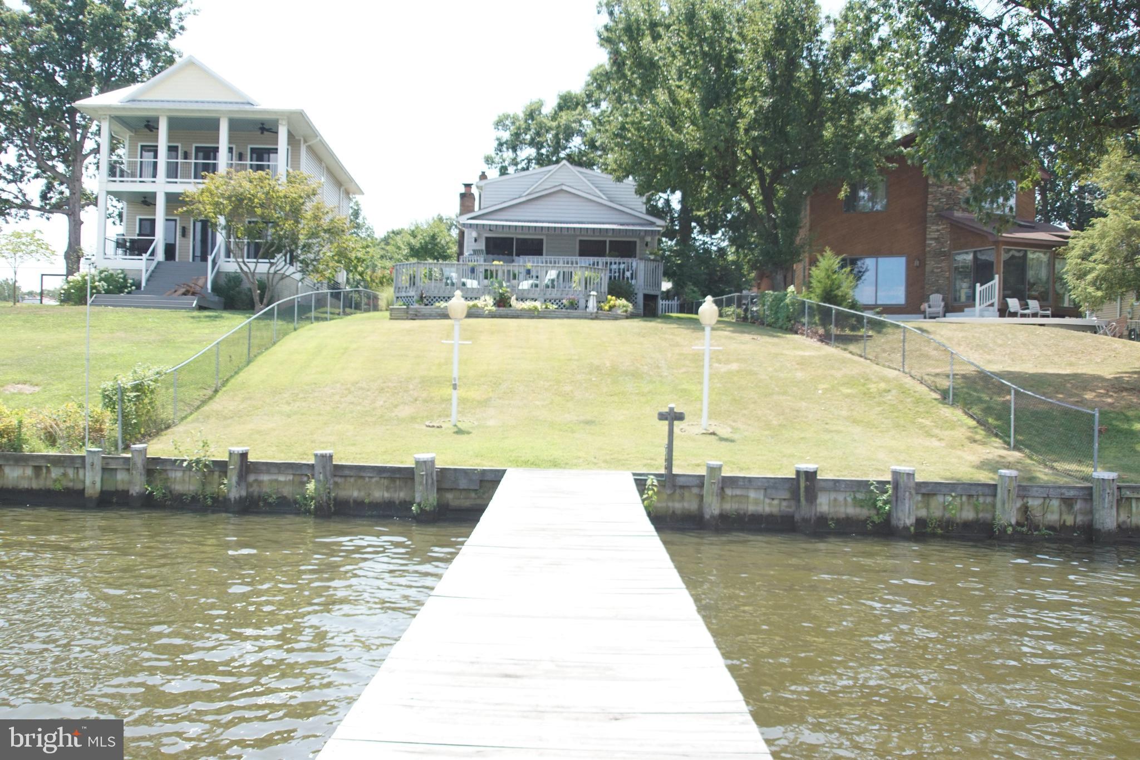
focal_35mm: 36
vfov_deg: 36.9
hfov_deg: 53.1
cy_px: 380
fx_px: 1140
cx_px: 570
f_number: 4.5
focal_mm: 24
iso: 500
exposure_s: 1/1000
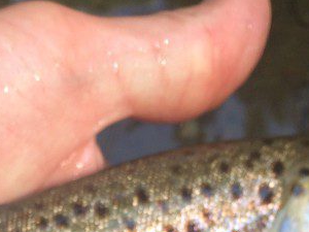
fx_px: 884
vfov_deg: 13.6
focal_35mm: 99
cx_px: 10
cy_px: 394
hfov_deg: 19.3
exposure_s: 1/120
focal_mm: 4.15
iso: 40
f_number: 2.2
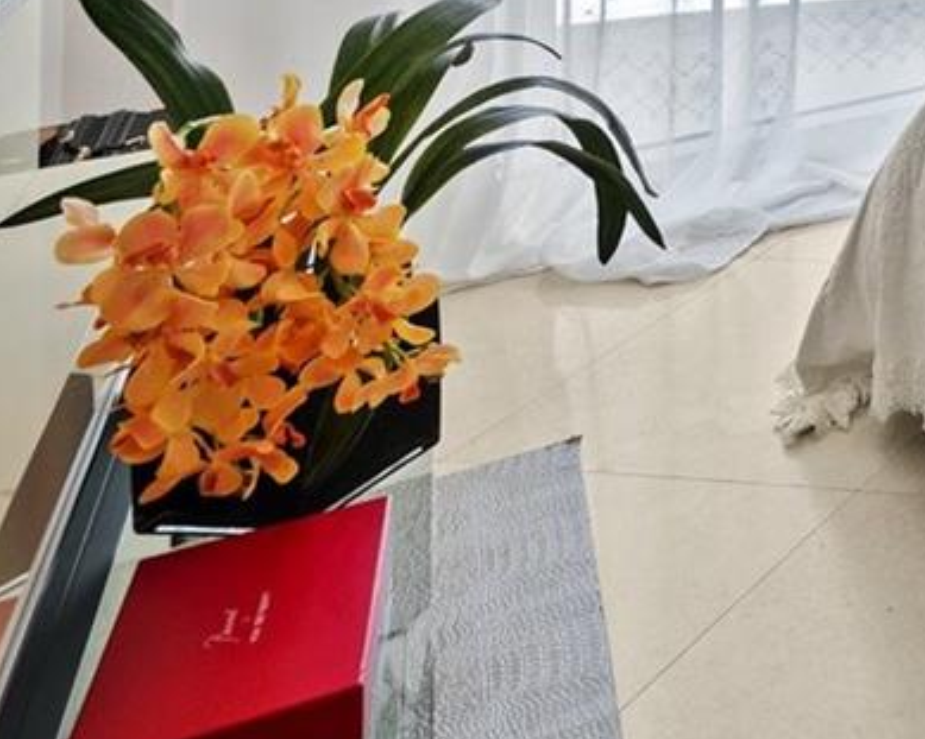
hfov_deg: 21.8
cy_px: -469
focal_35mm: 54
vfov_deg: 21.7
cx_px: 1665
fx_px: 1478
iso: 200
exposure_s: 1/30
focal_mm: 14
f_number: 8
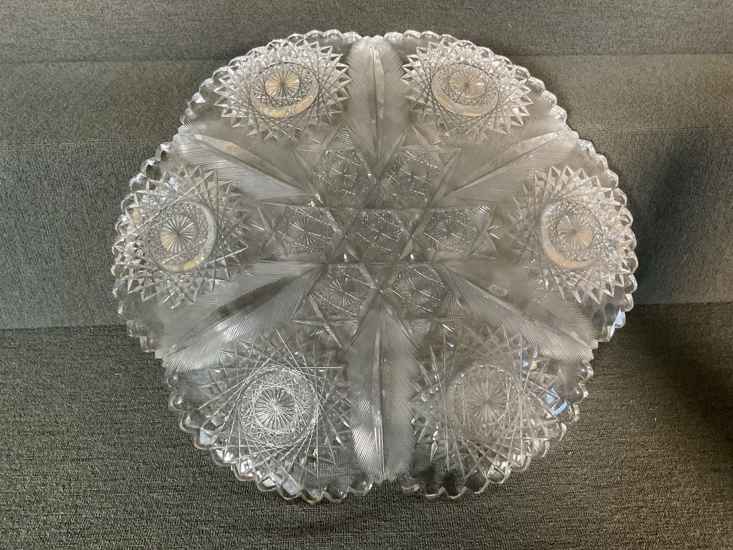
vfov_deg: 48.2
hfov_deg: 61.7
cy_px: 275
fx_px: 614
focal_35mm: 29
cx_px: 366
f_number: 1.8
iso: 160
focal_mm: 3
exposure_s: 1/50
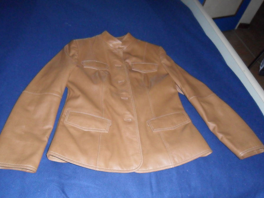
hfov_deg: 59.9
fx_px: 229
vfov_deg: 46.8
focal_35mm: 30
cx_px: 121
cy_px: 104
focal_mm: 4.9
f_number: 3.5
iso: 400
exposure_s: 1/45
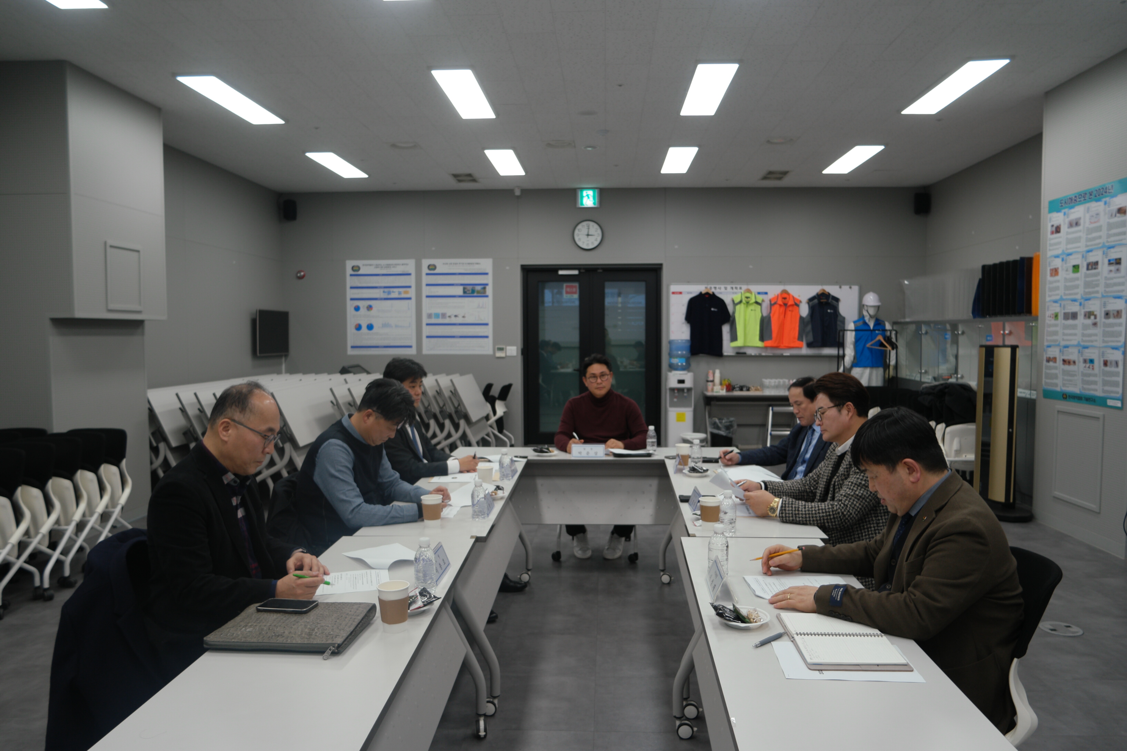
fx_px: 751
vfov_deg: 53.1
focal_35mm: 24
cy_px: 376
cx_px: 564
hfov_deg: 73.7
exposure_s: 1/60
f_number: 3.5
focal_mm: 16
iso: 125
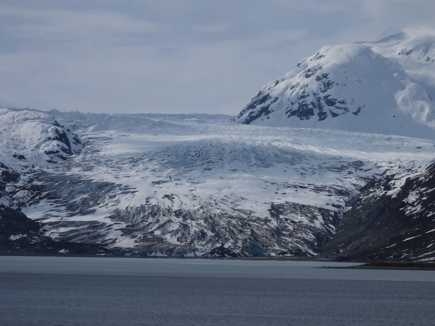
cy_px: 163
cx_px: 218
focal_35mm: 220
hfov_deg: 9.0
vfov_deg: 6.8
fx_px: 2765
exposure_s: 1/2000
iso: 100
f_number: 6.3
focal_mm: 39.3
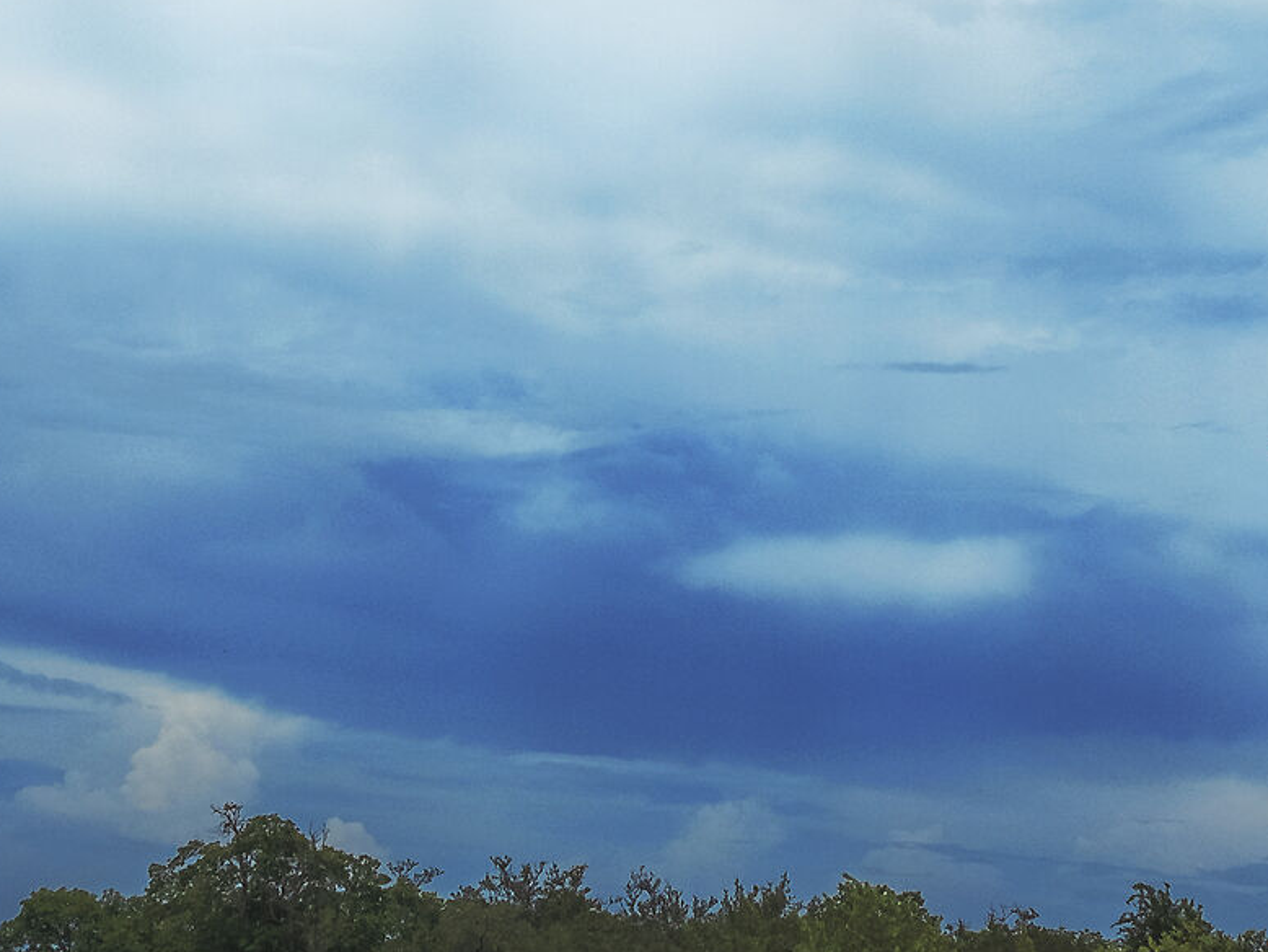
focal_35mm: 86
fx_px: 3151
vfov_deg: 17.1
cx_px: 836
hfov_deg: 22.7
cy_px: 253
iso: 200
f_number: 7.1
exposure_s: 1/1500
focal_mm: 19.6
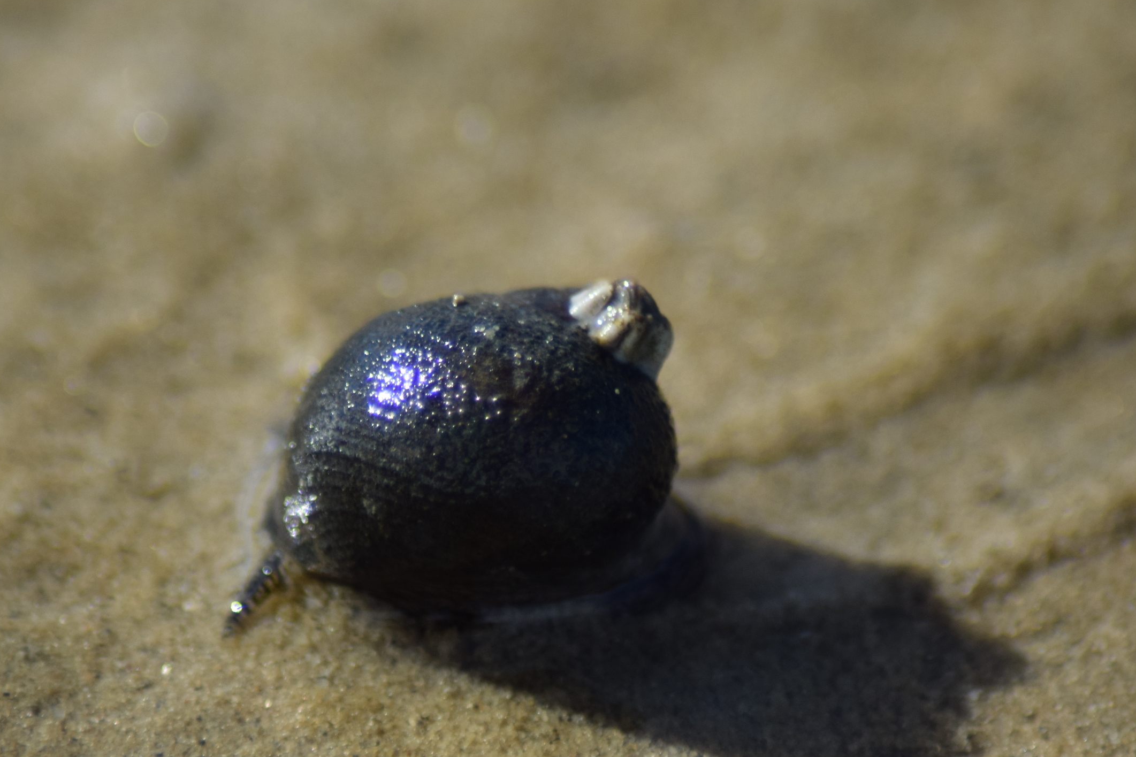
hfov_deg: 3.2
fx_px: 20066
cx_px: 499
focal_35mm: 636
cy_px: 442
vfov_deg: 2.2
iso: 400
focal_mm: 300
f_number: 5.6
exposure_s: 1/1250
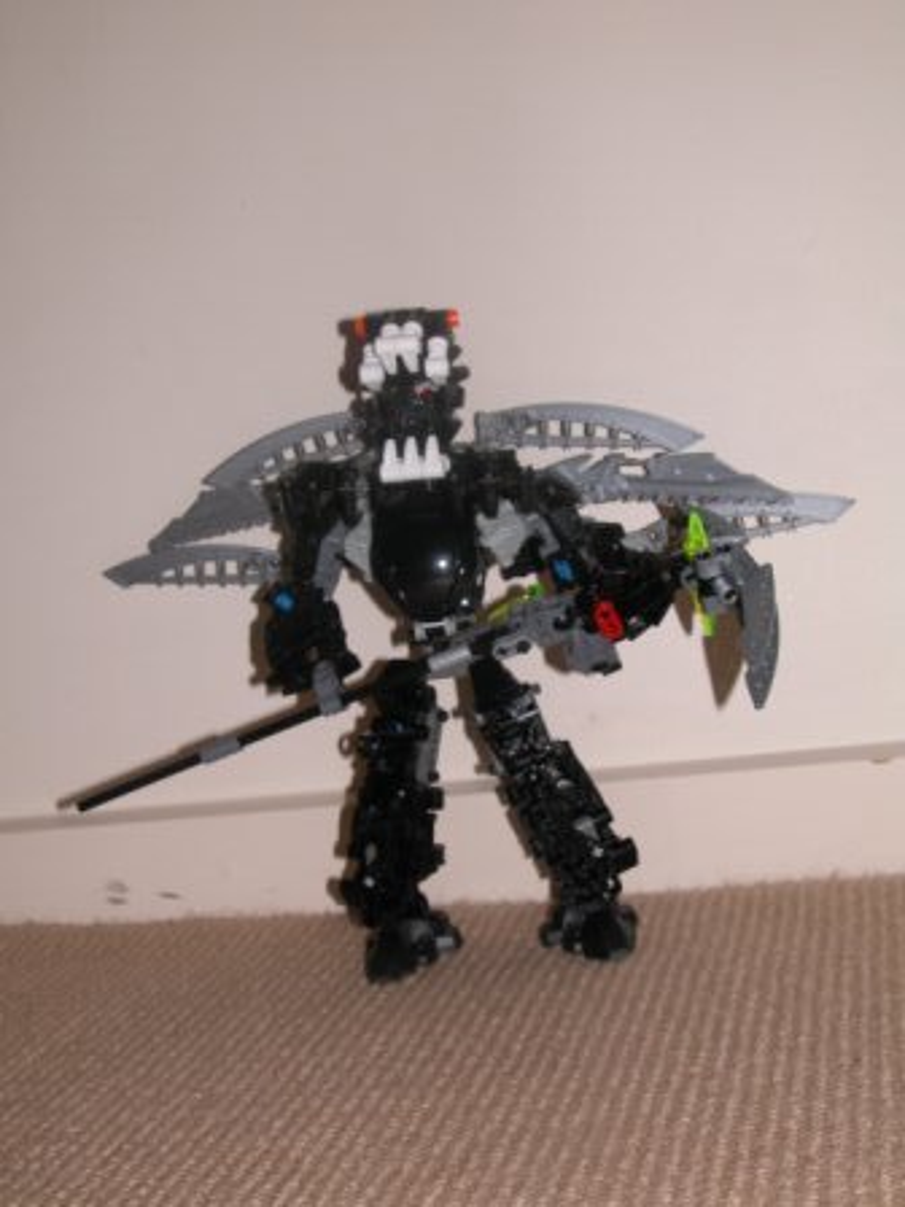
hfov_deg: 27.5
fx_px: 1848
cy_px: 604
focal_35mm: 53
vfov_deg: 36.2
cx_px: 452
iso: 100
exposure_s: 1/60.3
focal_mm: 13.7
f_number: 5.5
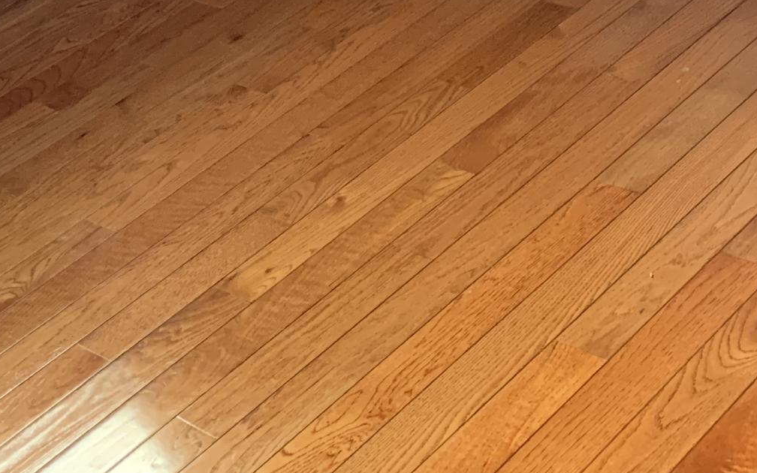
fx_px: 1692
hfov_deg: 25.0
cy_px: -353
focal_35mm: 82
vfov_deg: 14.2
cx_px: 208
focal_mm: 4.25
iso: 400
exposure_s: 1/38
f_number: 1.8
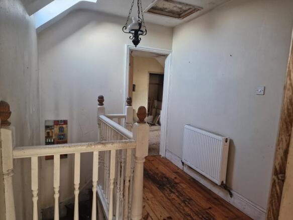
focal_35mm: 23
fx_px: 195
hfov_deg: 73.9
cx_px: 146
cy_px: 110
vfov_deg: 58.9
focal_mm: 6.4
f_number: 1.8
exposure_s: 1/100
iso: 320
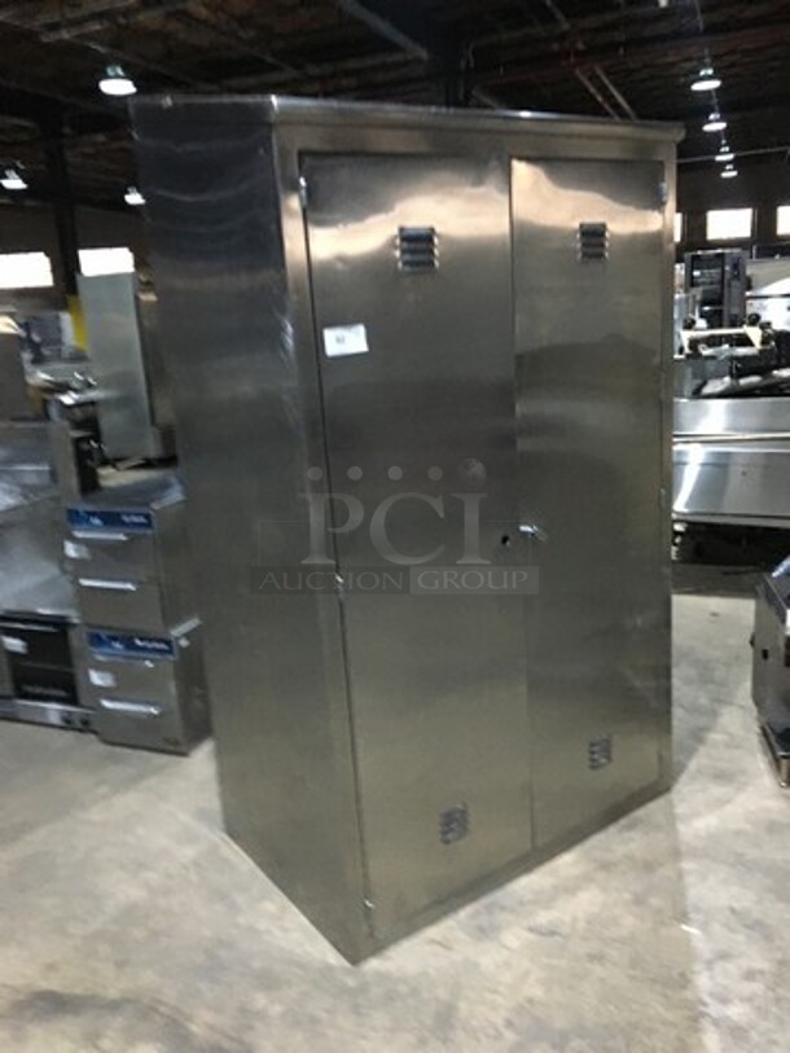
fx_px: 882
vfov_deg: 61.7
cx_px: 395
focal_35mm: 29
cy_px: 526
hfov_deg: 48.2
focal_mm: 4.15
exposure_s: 1/15
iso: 250
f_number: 2.2
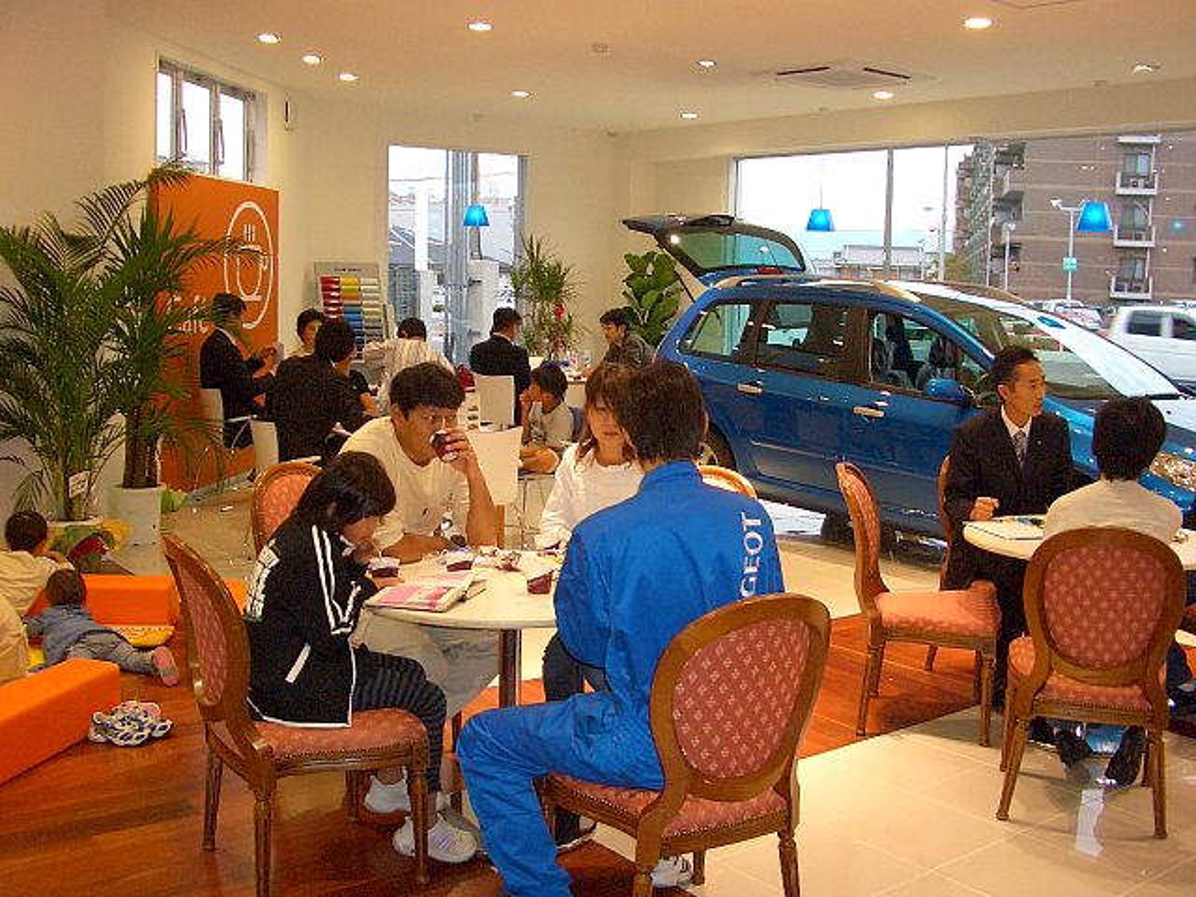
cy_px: 448
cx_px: 598
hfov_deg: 52.6
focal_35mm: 35
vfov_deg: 40.7
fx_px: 1209
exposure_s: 1/60
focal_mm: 5.8
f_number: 2.6
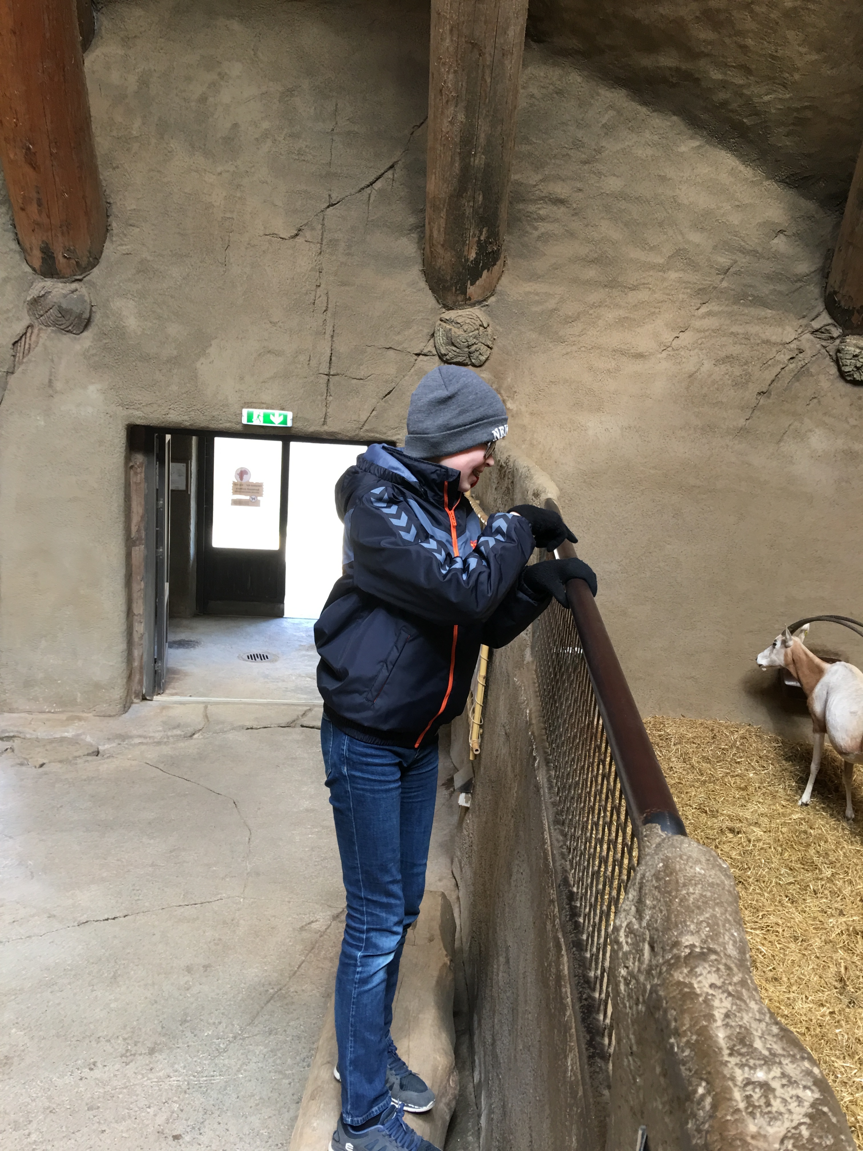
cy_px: 576
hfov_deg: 48.2
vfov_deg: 61.7
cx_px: 432
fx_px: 964
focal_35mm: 29
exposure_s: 1/17
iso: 32
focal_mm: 4.15
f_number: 2.2
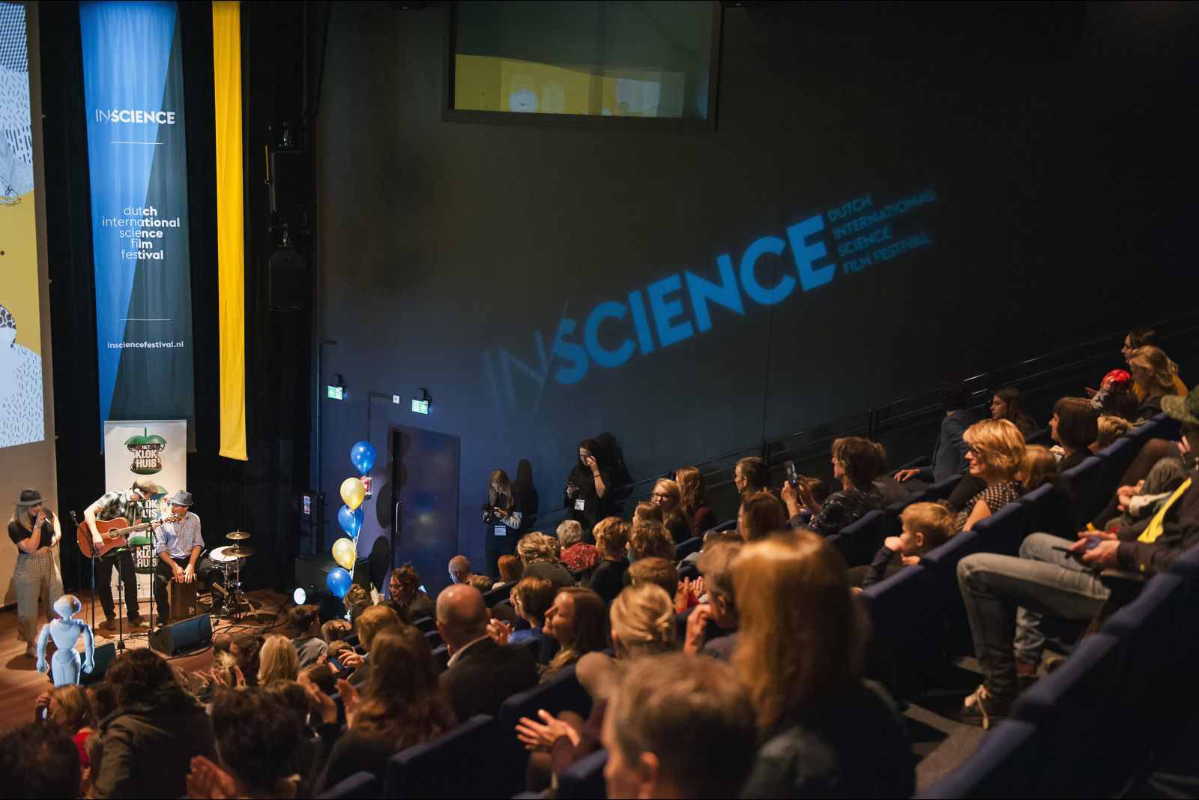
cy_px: 400
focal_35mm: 42
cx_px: 600
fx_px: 1399
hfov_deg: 46.4
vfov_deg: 31.9
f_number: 2.8
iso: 3200
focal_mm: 42
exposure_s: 1/125
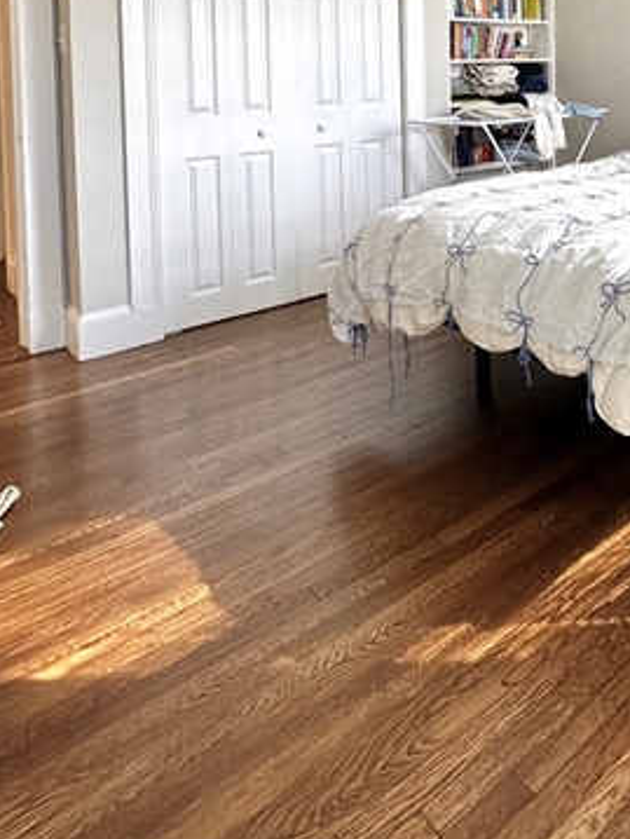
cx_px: 557
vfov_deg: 52.5
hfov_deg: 43.2
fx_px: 727
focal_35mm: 30
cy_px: 80
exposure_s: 1/99
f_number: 2.2
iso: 100
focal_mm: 2.22
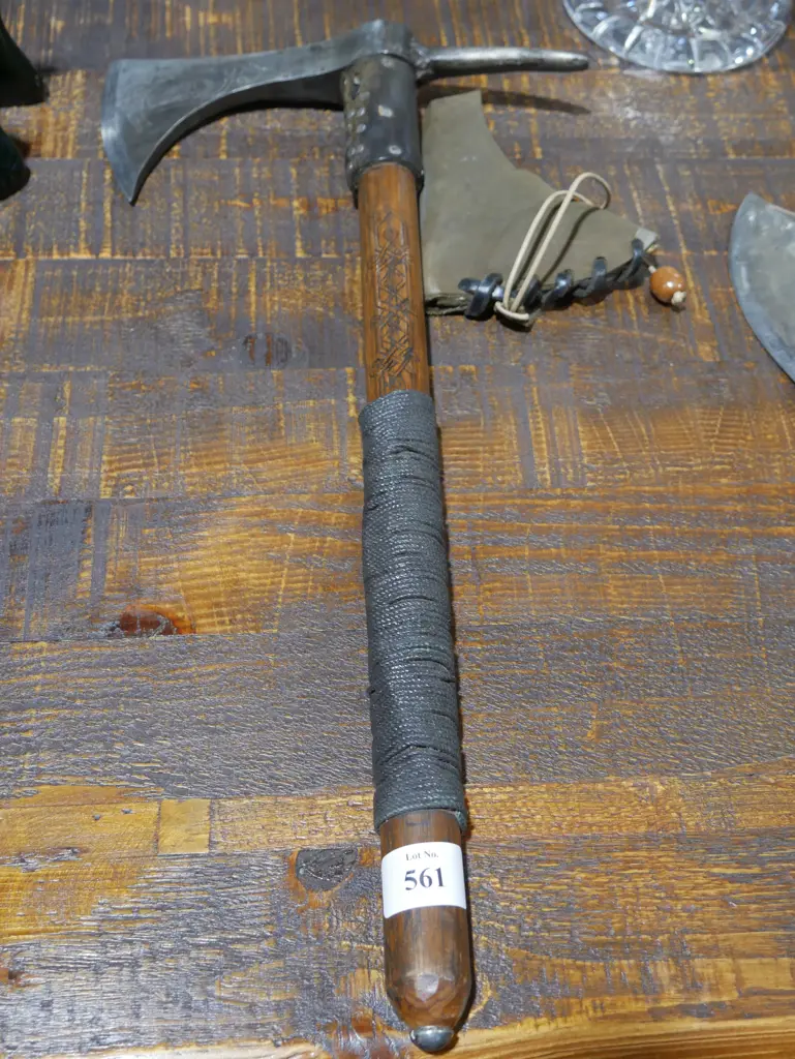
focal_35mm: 44
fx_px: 1346
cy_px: 530
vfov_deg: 42.9
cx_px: 398
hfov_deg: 32.9
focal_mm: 22
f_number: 4.7
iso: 640
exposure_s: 1/60
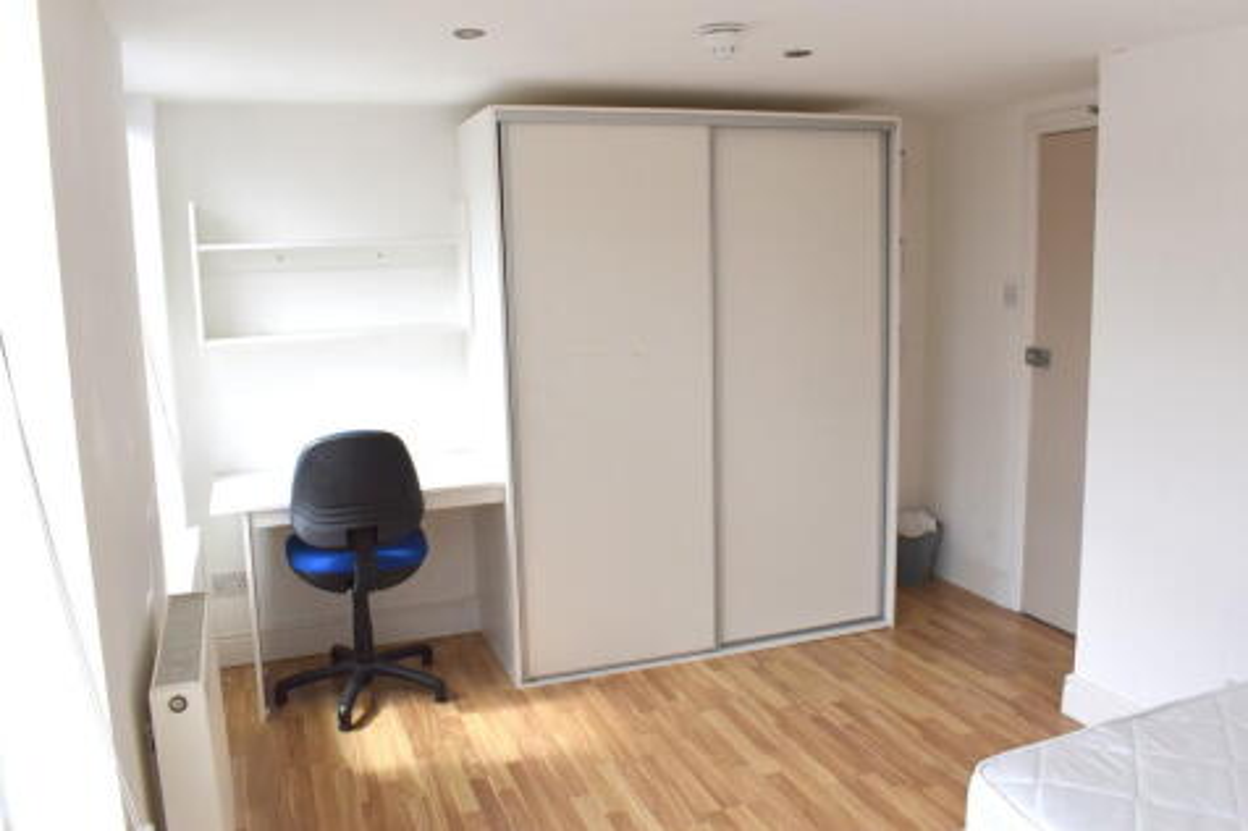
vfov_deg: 47.9
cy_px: 416
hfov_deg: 67.4
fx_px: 936
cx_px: 624
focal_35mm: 27
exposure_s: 1/250
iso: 360
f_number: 8
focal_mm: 18
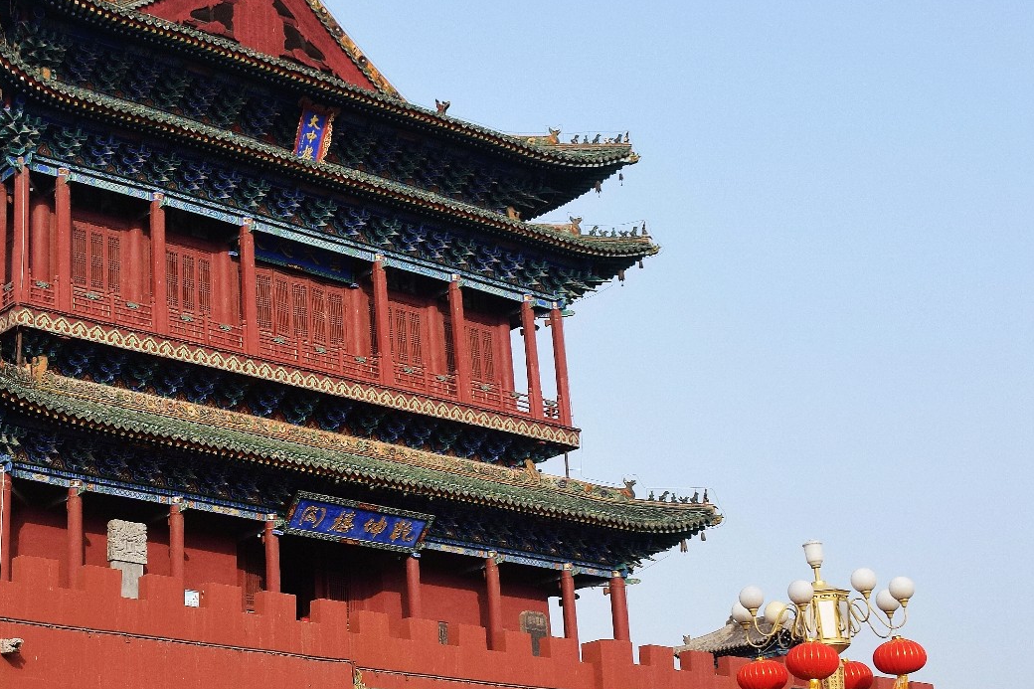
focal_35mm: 65
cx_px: 216
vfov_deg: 20.9
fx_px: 1867
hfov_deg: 30.3
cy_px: 348
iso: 100
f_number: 7.1
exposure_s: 1/200
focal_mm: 22
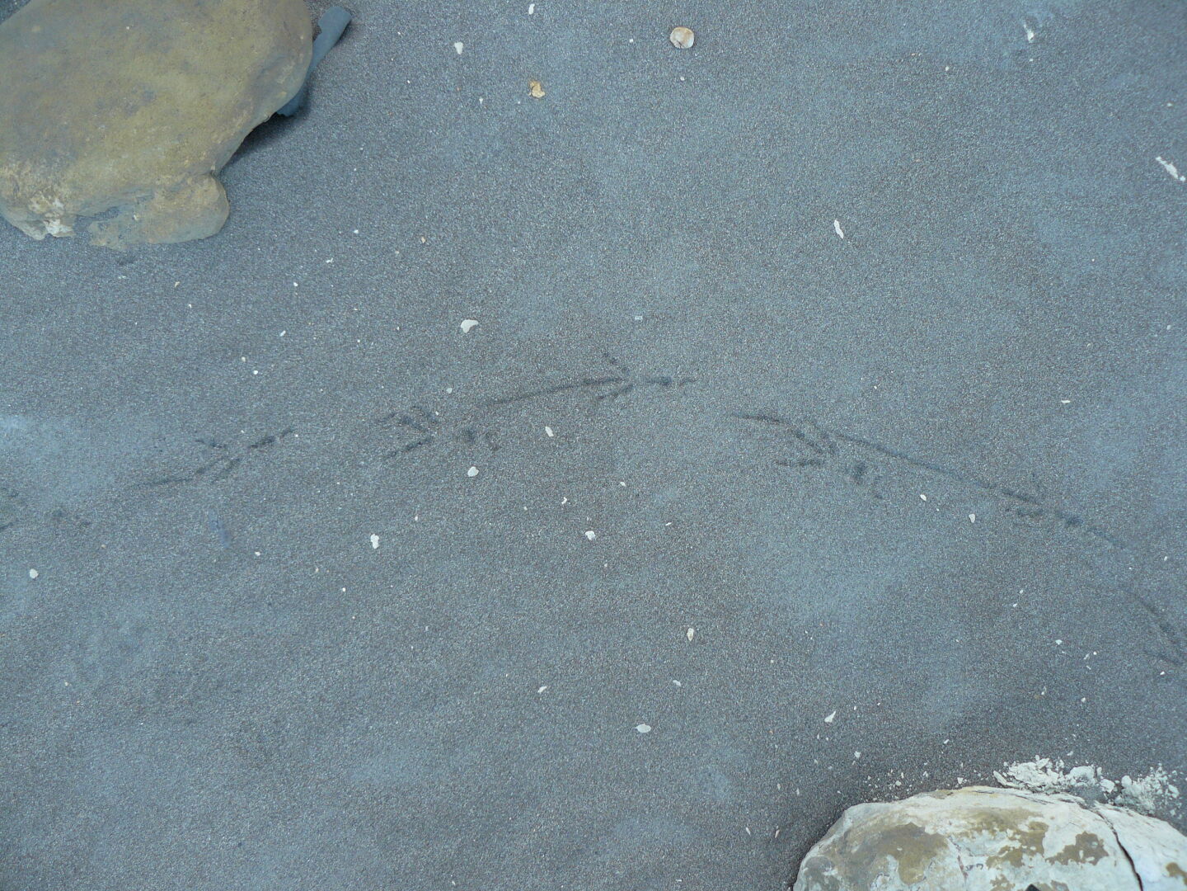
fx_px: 1234
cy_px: 446
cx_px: 594
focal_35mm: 36
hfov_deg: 51.4
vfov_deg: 39.7
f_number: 2.8
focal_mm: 6
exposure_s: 1/80
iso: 100
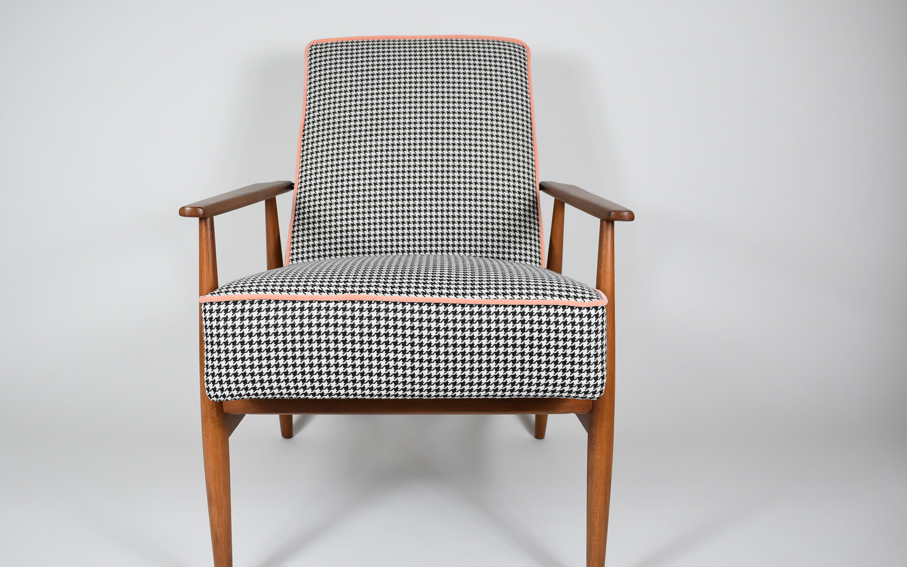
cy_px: 295
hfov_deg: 58.1
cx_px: 434
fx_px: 816
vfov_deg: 38.3
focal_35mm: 33
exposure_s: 1/125
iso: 800
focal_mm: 20
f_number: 5.6
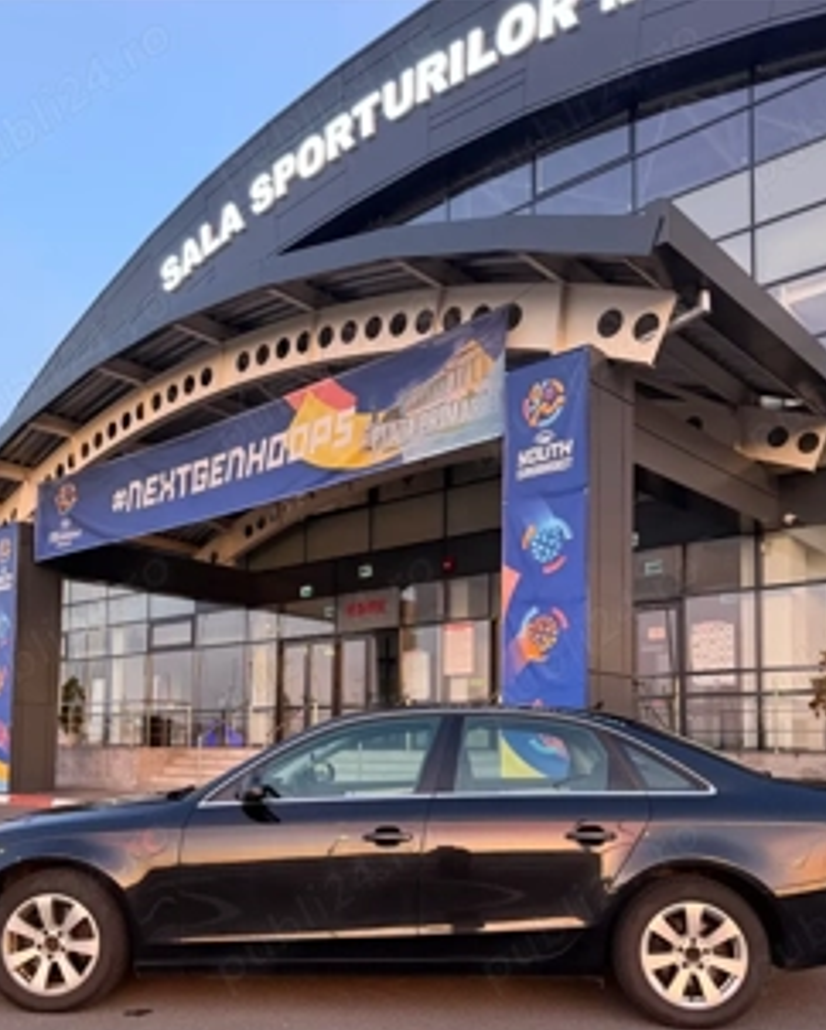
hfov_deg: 47.1
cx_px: 393
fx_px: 946
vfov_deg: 56.0
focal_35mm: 31
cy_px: 679
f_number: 1.78
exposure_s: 1/46
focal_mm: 6.76
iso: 800
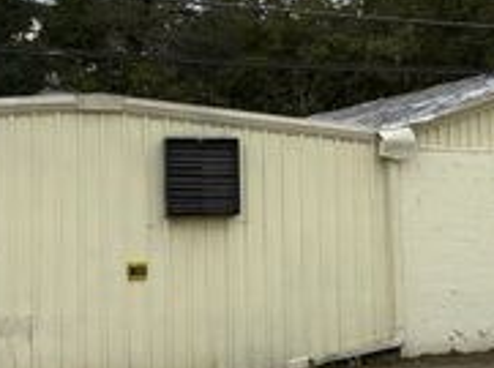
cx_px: 295
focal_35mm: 72
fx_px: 1025
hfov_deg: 27.0
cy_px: 165
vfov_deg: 20.4
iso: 50
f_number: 1.6
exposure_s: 1/2747
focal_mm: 5.96
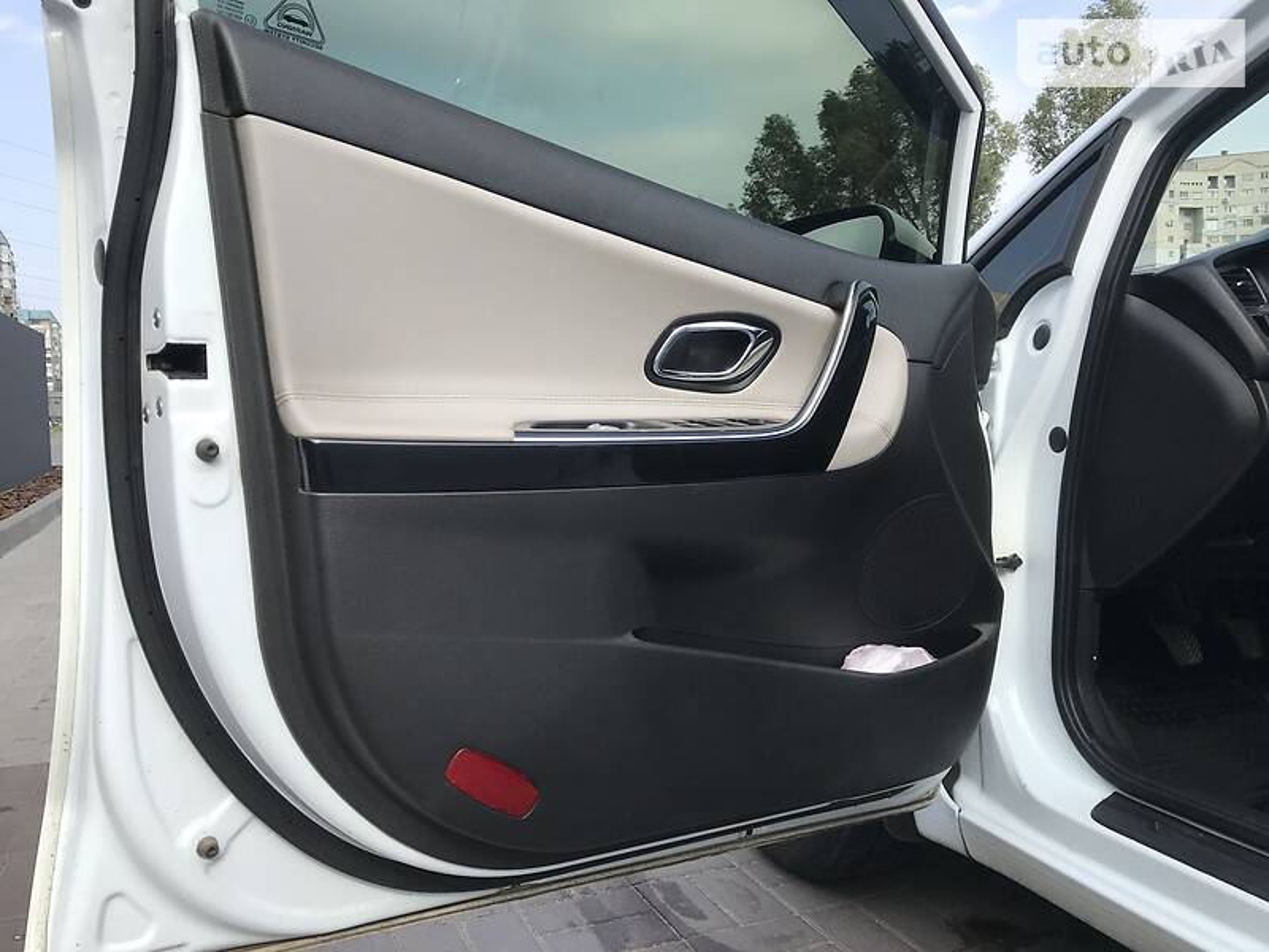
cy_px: 476
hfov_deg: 63.4
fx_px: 1026
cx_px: 634
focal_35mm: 28
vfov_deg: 49.7
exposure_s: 1/967
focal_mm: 4
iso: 20
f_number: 1.8
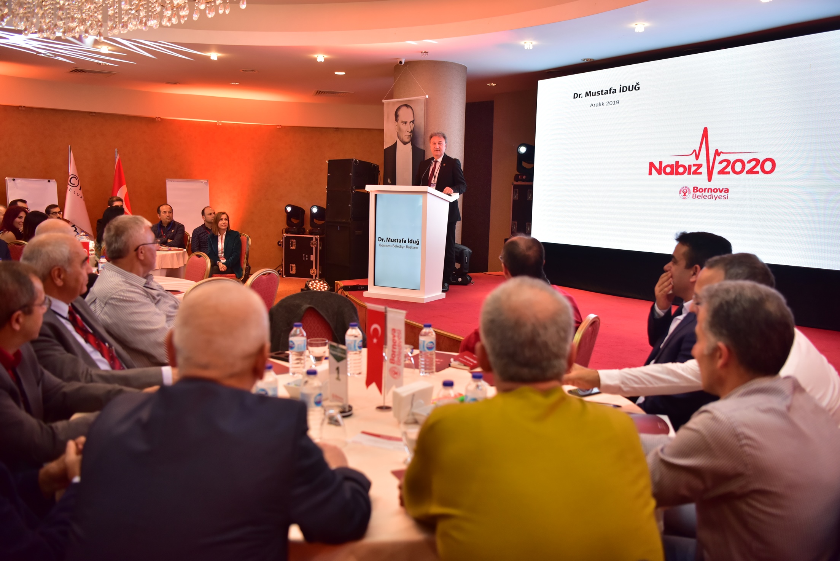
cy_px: 280
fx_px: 724
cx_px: 420
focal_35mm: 31
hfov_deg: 60.3
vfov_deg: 42.4
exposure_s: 1/125
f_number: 2.8
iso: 800
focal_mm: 31
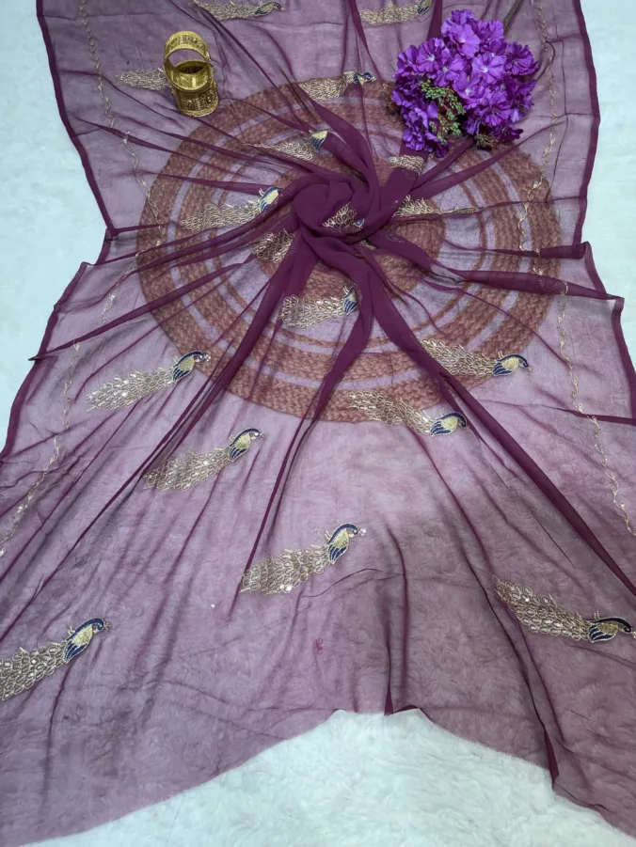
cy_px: 424
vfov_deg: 67.3
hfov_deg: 53.1
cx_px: 318
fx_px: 637
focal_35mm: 26
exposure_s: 1/116
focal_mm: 5.96
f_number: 1.6
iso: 64
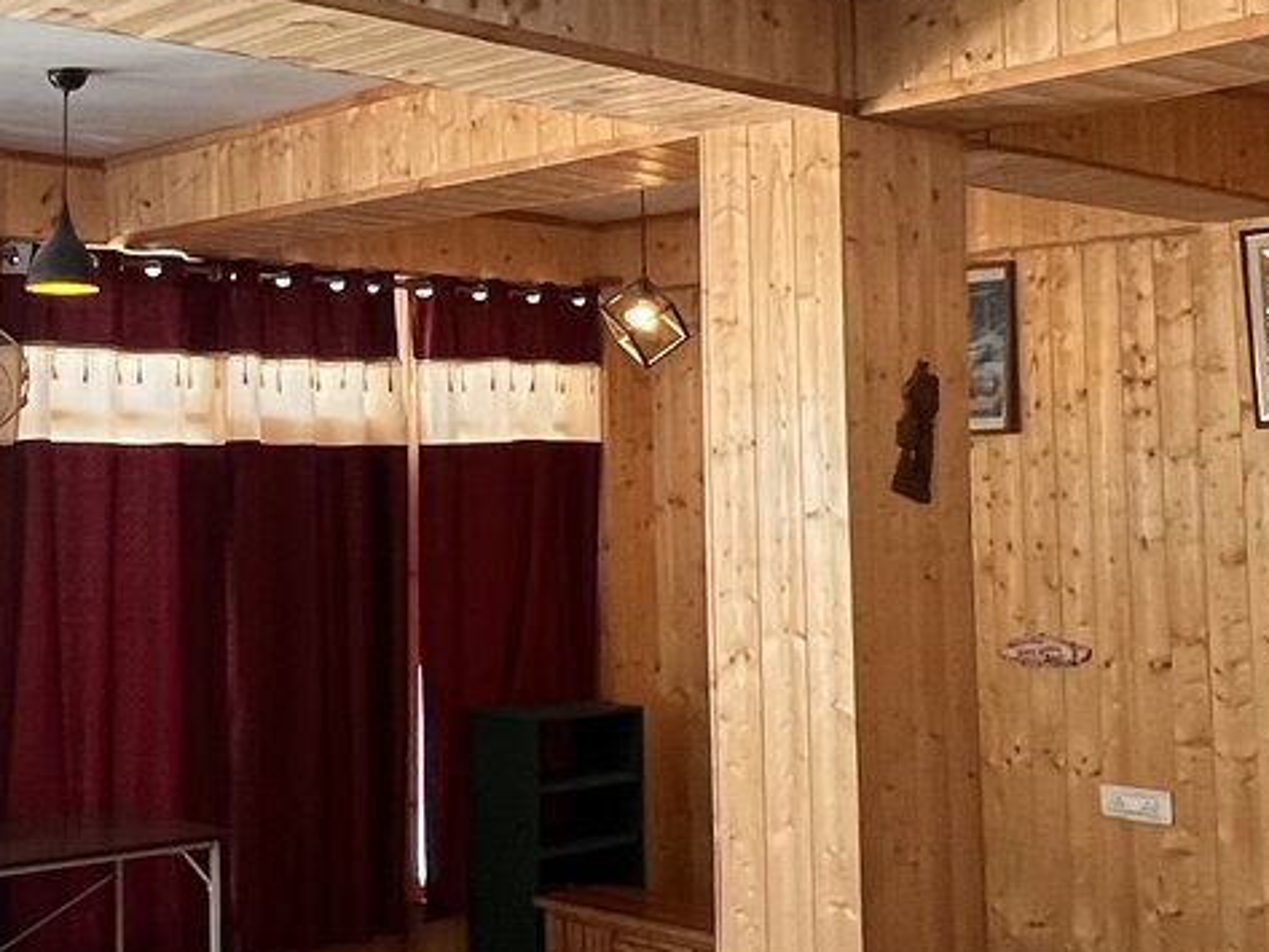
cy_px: 288
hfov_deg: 37.7
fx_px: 1833
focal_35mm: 50
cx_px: 400
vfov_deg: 28.8
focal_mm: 1.57
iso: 200
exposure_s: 1/100
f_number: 1.8
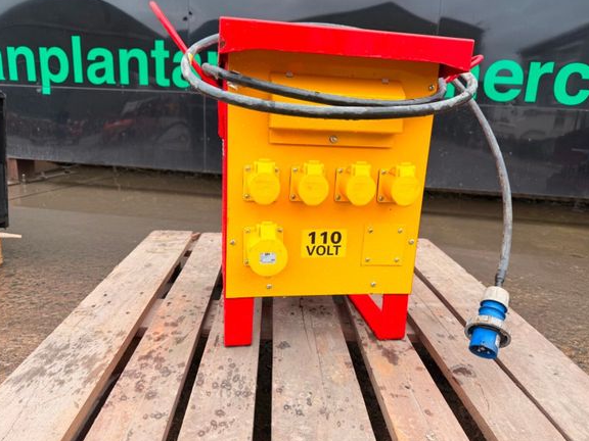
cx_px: 296
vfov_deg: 54.9
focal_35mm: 25
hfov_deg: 69.4
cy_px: 218
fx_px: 425
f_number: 1.78
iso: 80
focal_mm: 6.76
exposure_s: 1/470
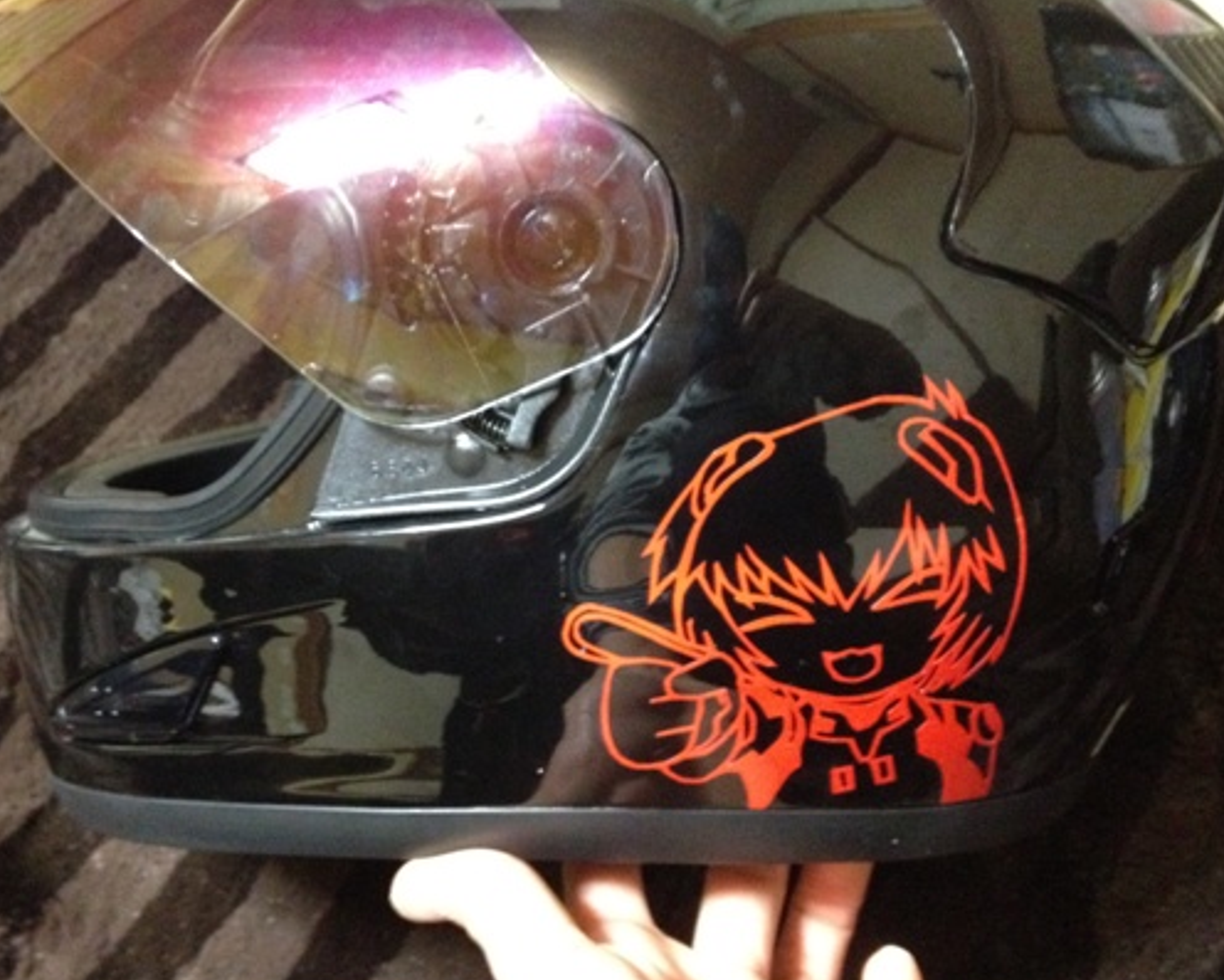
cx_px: 510
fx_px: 1630
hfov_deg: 41.0
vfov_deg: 33.4
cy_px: 432
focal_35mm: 45
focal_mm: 4.28
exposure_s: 1/15
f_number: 2.4
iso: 800
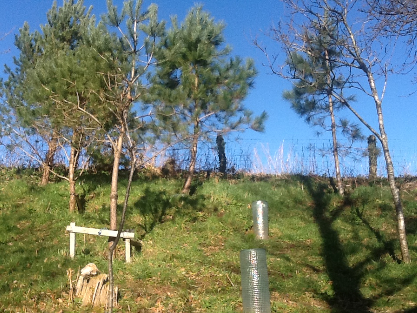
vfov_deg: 32.9
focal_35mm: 44
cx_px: 208
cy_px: 156
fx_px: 530
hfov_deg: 42.9
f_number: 2.4
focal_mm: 2.03
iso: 40
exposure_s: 1/923
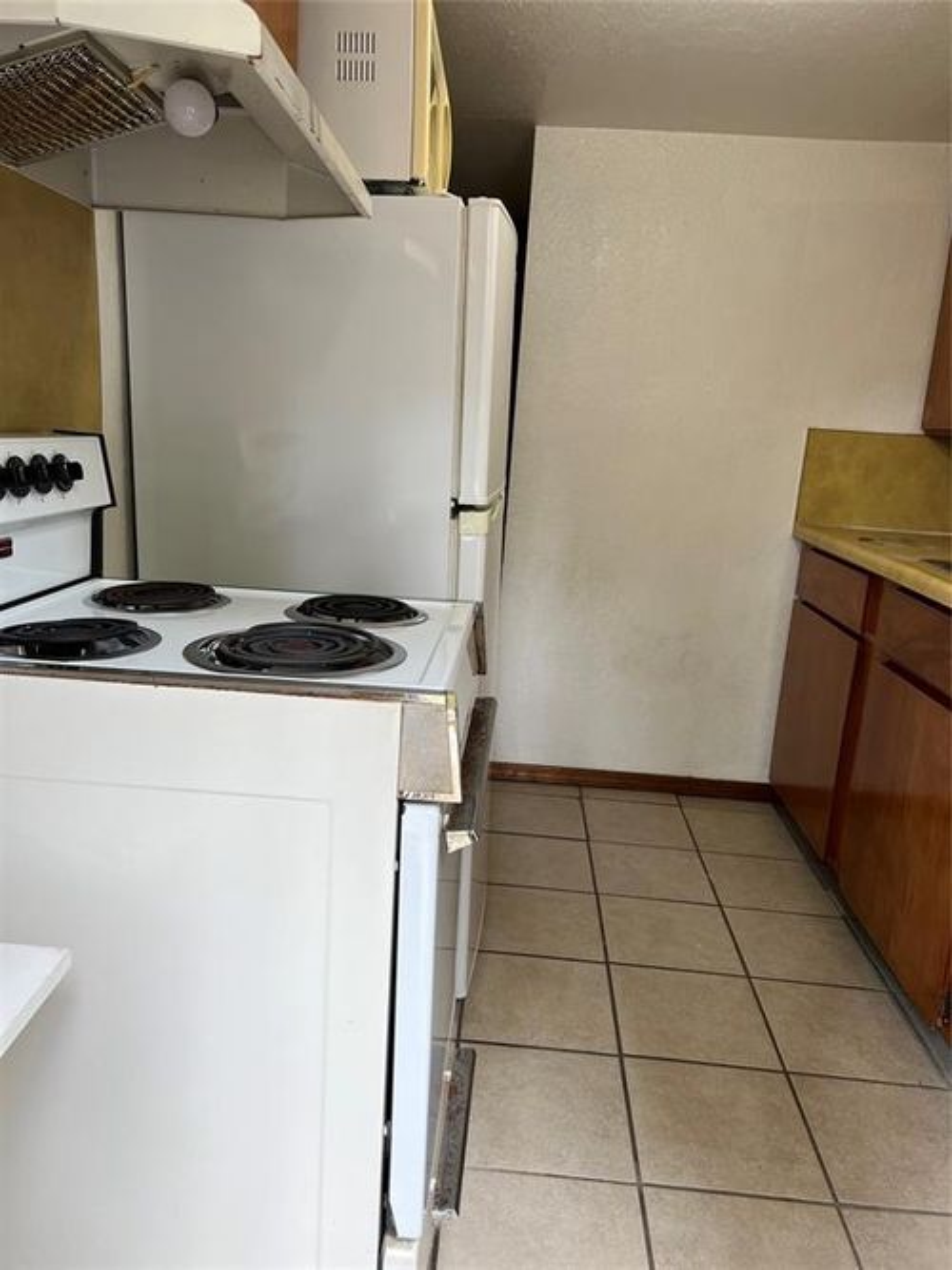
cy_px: 635
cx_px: 476
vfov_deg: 67.3
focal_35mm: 26
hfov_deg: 53.0
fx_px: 954
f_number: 1.5
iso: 50
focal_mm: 5.7
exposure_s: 1/120
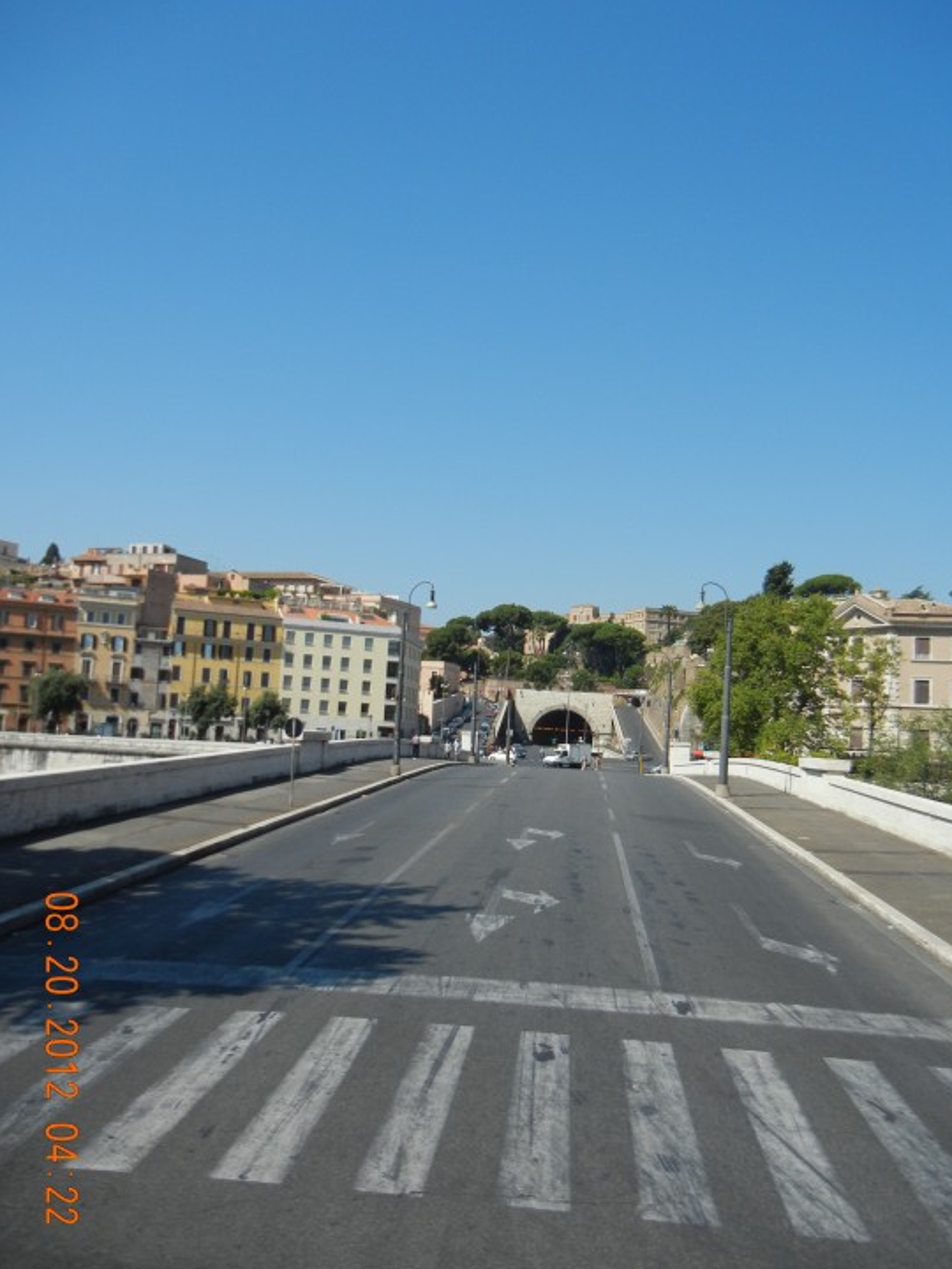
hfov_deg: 44.2
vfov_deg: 56.8
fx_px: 1173
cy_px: 631
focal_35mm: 32
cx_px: 464
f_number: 7
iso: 160
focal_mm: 5.4
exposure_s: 1/426
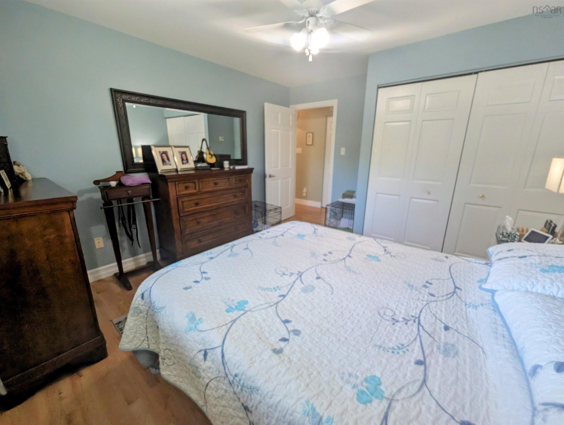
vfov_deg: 90.1
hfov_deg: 106.1
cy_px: 212
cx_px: 282
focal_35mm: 13
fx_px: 212
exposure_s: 1/120
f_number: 2.2
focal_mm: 1.95
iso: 324
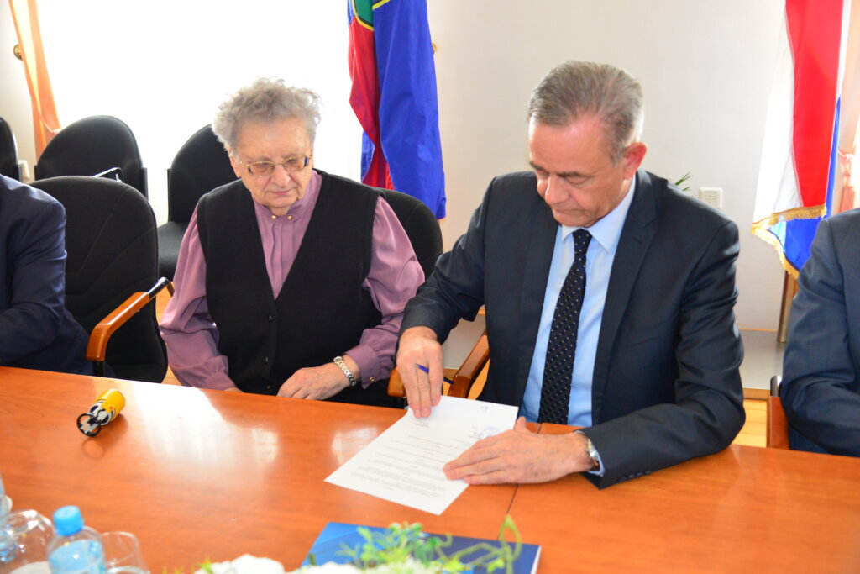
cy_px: 287
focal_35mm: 38
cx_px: 430
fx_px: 908
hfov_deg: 50.7
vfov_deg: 35.1
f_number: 4
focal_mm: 38
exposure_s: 1/250
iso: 3200
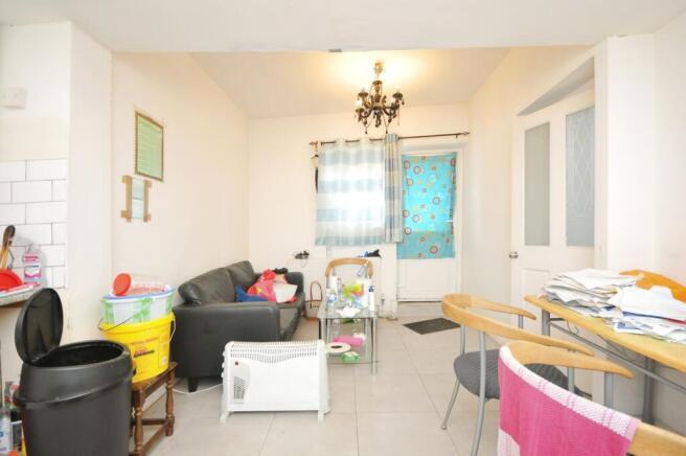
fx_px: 286
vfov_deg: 77.2
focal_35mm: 15
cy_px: 228
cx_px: 343
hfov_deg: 100.4
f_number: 7.1
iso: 800
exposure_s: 1/60
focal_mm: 10
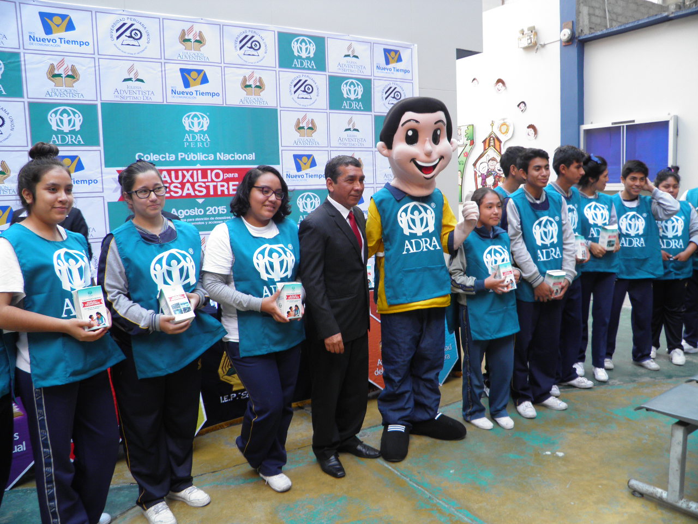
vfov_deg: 49.7
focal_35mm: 28
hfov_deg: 63.4
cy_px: 262
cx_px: 349
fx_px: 565
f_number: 2.8
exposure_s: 1/40
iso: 50
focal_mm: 4.9
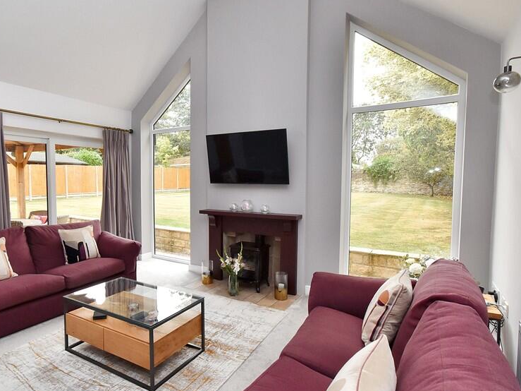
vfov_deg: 65.9
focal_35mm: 20
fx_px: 301
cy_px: 201
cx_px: 215
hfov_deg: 81.0
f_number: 7.1
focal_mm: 10
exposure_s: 1/200
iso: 800
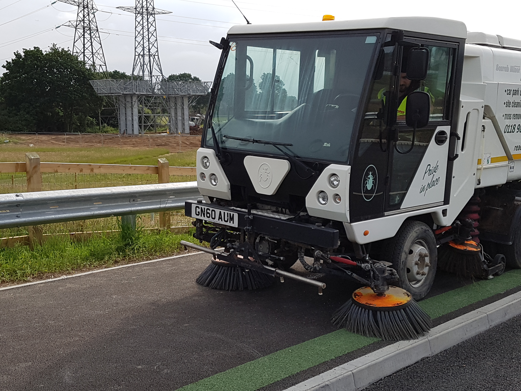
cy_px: 196
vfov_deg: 53.1
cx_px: 260
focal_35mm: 26
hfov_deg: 67.3
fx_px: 391
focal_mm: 4.2
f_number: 1.7
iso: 50
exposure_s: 1/2288
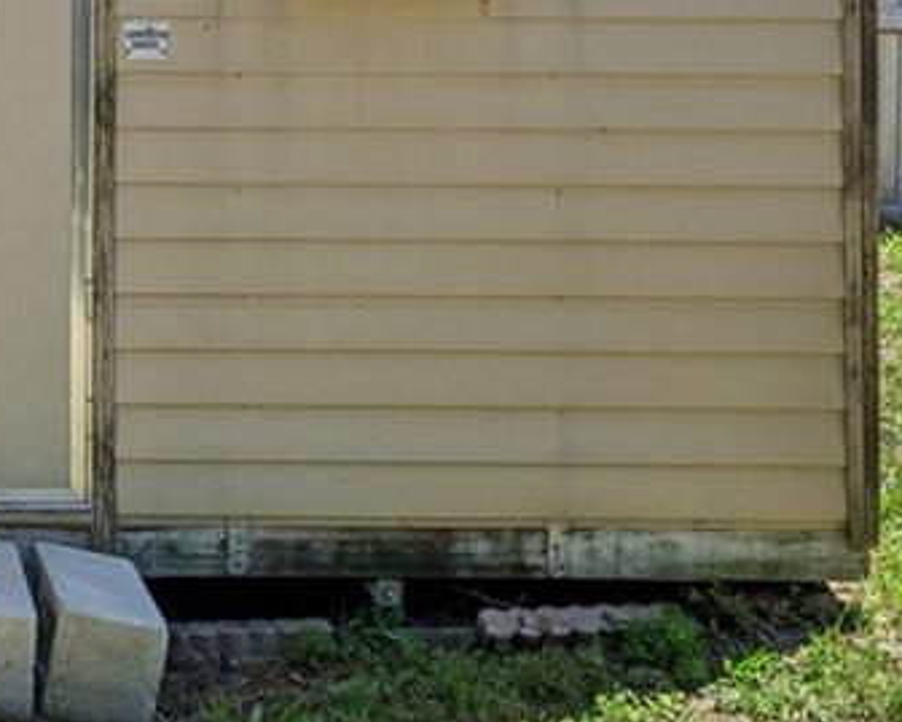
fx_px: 2270
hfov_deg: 19.9
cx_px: -381
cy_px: -97
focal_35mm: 85
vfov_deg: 17.4
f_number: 14
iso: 100
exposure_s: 1/50
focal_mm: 19
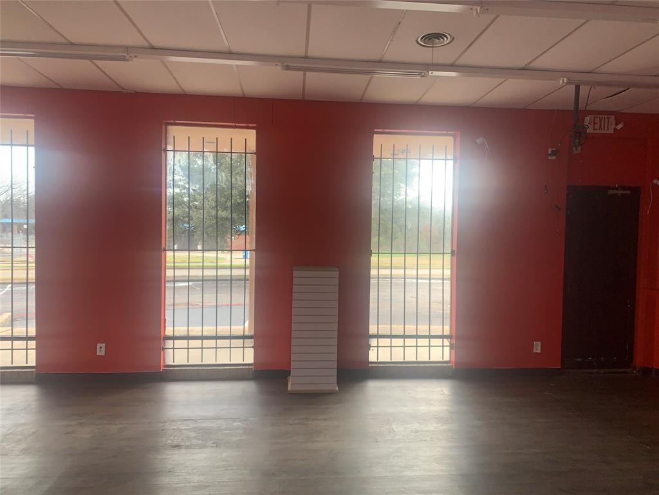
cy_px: 248
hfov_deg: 67.3
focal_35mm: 26
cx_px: 330
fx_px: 495
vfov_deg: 53.1
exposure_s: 1/121
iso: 50
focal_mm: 4.25
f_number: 1.8
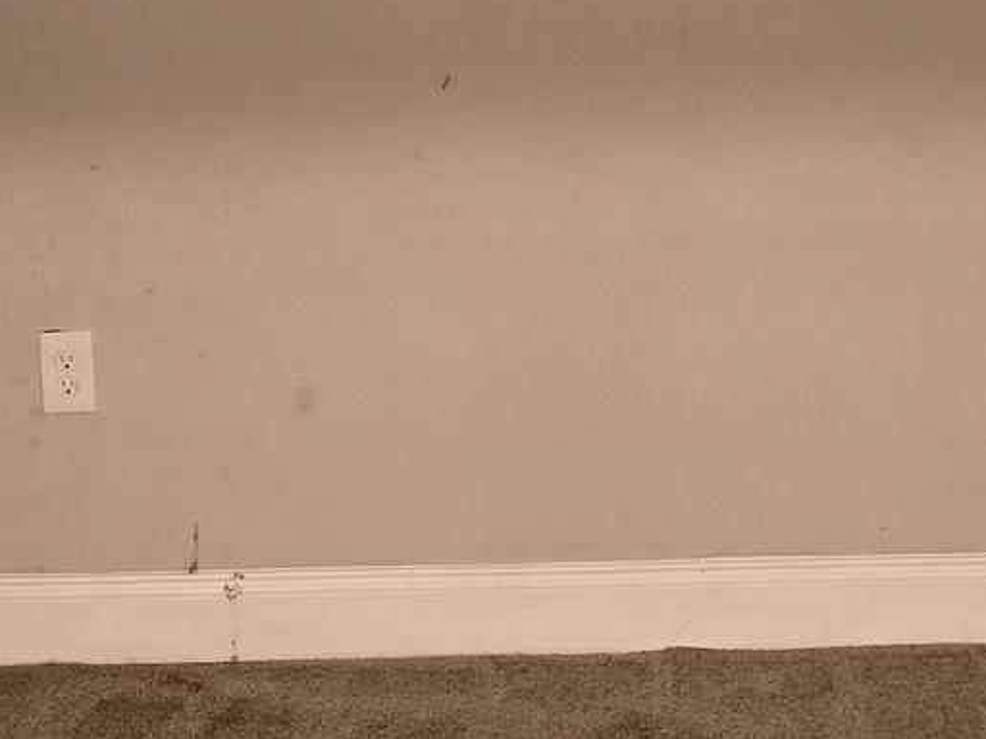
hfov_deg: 21.3
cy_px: 19
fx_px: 2621
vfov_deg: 15.8
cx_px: 429
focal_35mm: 92
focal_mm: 6.3
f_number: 1.7
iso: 1250
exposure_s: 1/60
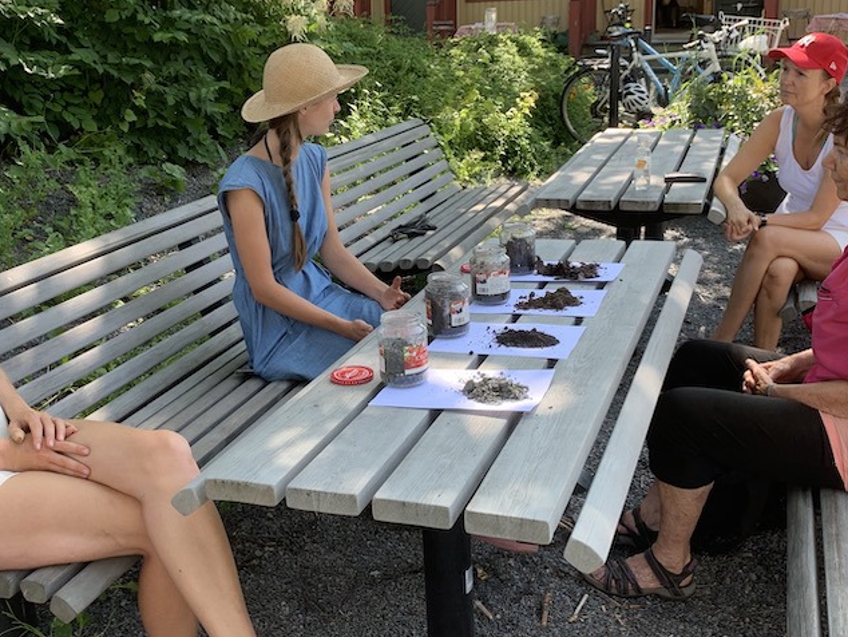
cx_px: 354
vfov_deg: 35.1
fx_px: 1005
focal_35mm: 41
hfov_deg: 45.6
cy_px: 285
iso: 25
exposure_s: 1/188
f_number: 1.8
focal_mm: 4.25
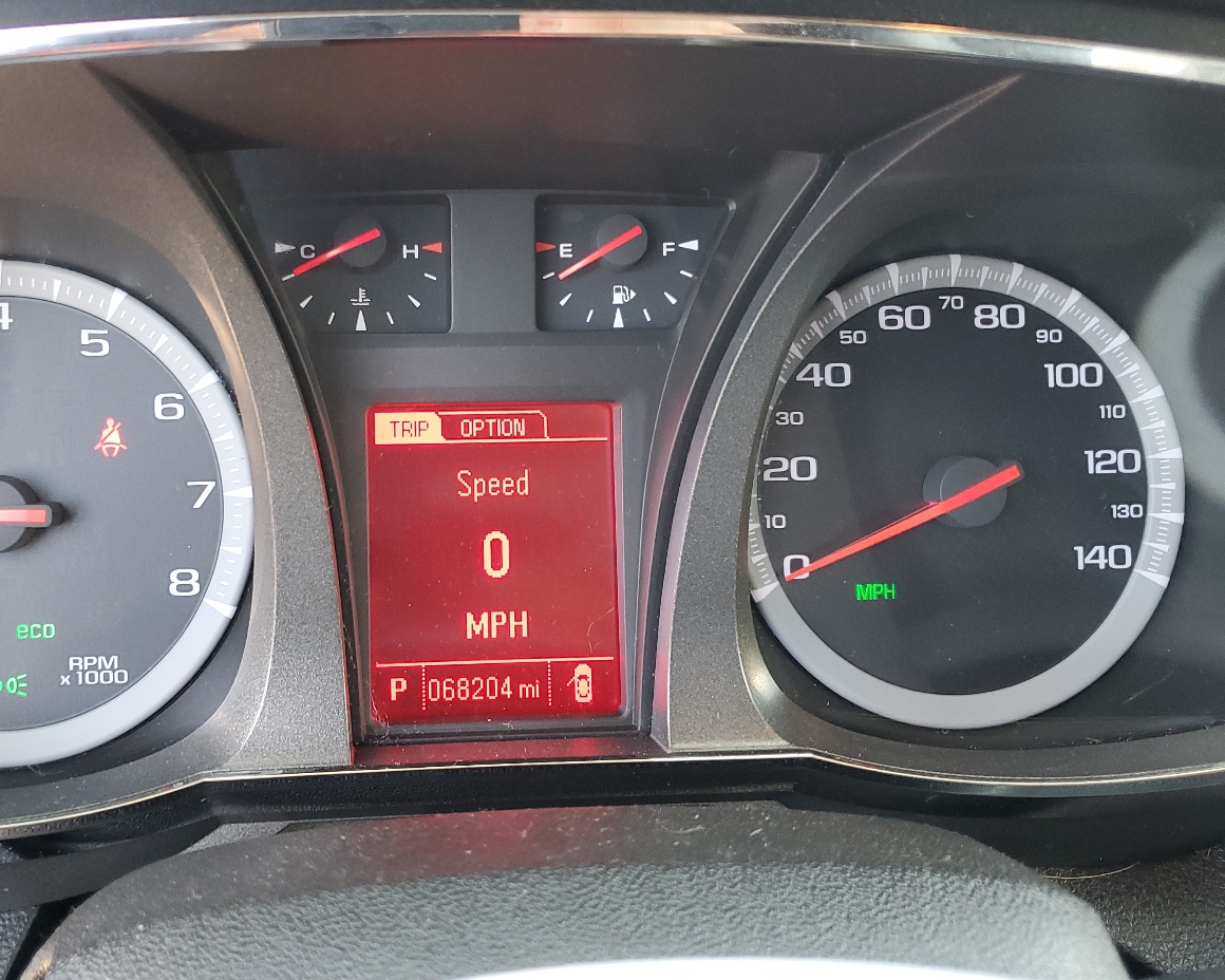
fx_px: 1269
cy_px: 439
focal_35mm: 35
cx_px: 482
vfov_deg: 42.2
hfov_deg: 51.1
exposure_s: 1/60.2
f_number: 1.5
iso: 91
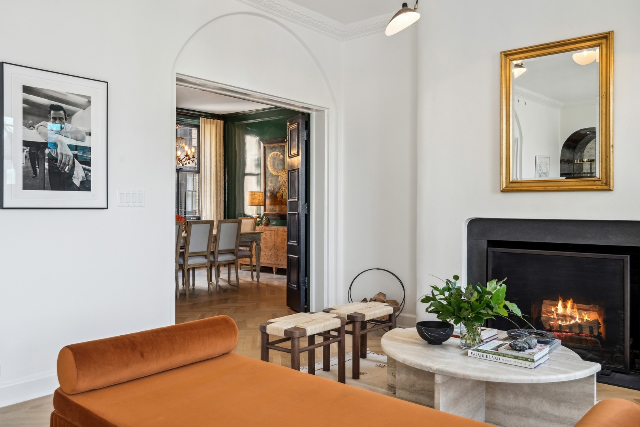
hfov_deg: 63.7
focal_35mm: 29
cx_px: 320
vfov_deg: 45.0
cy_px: 214
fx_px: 516
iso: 320
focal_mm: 29
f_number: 9
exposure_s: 1/10
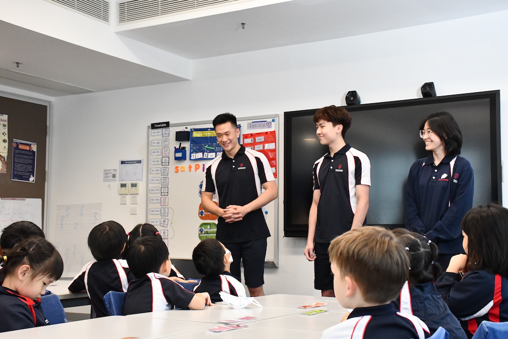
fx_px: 720
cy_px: 170
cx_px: 254
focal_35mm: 51
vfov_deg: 26.5
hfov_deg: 38.9
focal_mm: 34
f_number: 8
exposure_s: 1/250
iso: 4000
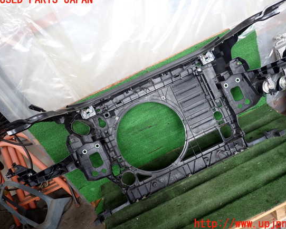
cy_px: 112
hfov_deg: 63.9
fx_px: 229
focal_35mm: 27
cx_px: 155
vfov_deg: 53.2
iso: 125
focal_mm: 4.5
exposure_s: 1/125
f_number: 2
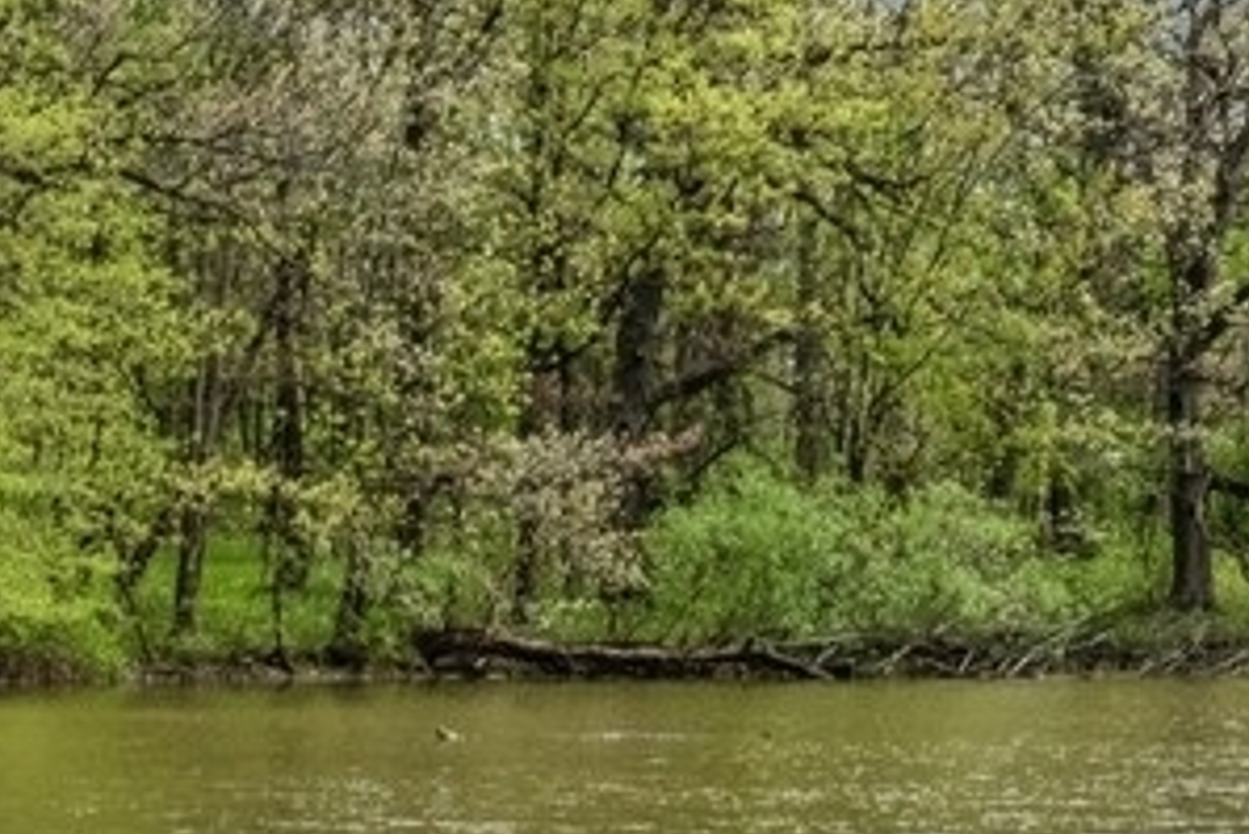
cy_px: 865
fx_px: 5588
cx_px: 2247
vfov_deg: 8.5
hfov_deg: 11.8
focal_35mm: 161
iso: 400
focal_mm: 30
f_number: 8
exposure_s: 1/2000
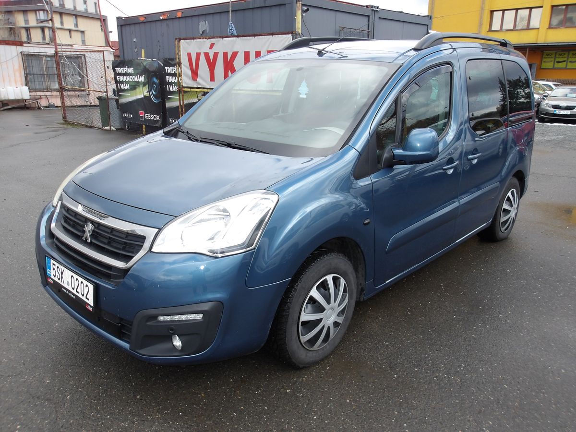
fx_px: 449
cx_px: 288
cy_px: 216
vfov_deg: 51.4
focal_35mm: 27
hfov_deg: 65.3
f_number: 3
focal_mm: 4.9
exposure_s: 1/342
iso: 100
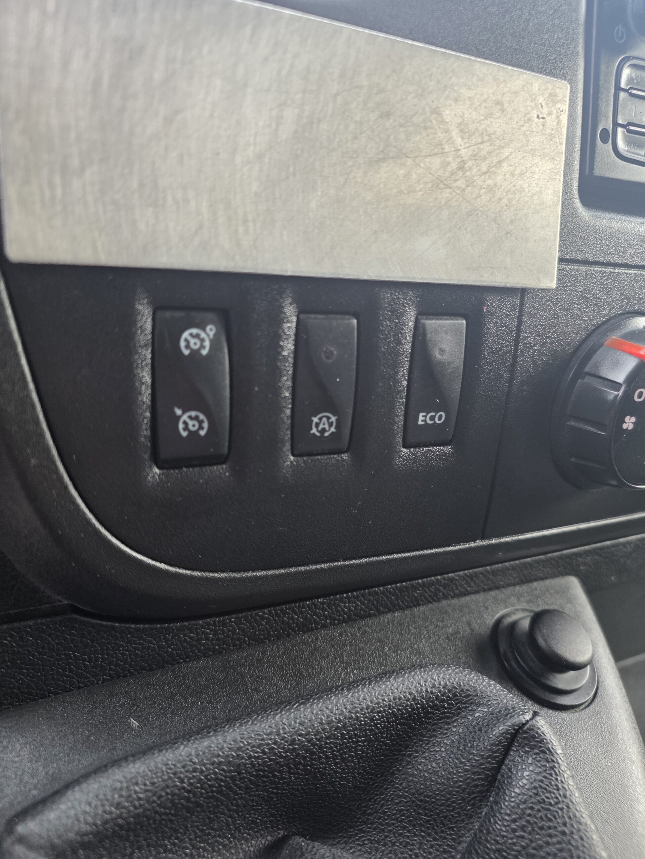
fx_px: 571
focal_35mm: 23
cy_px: 430
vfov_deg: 73.9
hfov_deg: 58.9
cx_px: 322
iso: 160
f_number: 1.7
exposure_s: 1/100
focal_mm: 6.25
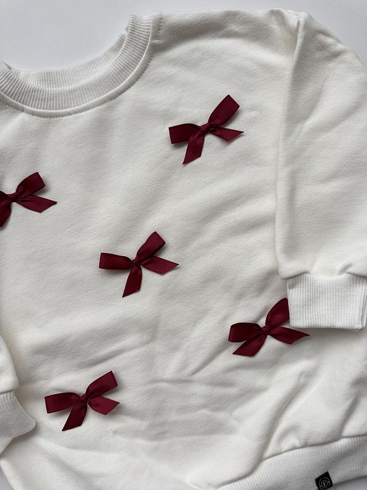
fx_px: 339
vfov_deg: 71.6
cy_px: 245
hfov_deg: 56.8
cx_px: 184
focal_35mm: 24
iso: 200
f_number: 1.78
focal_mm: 6.76
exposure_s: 1/70
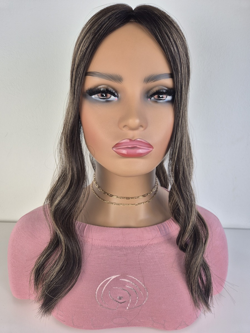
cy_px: 166
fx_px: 221
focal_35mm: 23
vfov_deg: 73.9
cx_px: 125
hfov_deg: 58.9
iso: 40
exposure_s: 1/100
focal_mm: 5.4
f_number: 1.8
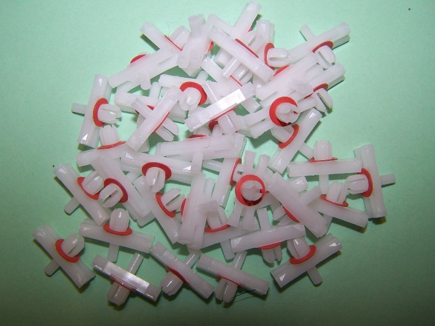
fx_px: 477
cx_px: 218
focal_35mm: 38
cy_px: 163
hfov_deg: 49.0
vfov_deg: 37.7
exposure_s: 1/60
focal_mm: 6.3
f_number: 2.8
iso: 80
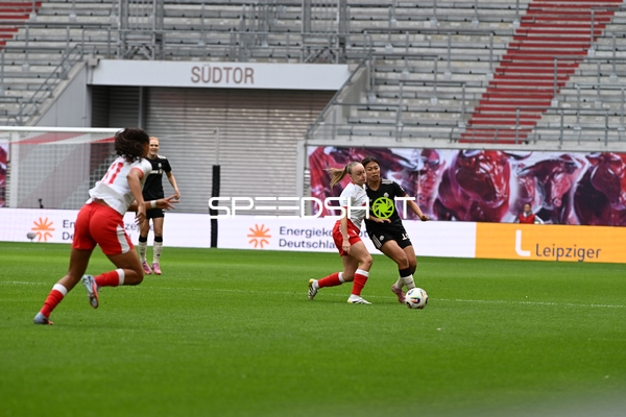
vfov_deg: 4.6
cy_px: 208
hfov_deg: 6.9
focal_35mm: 300
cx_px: 313
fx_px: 5216
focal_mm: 300
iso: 1000
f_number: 6.3
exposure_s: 1/1250
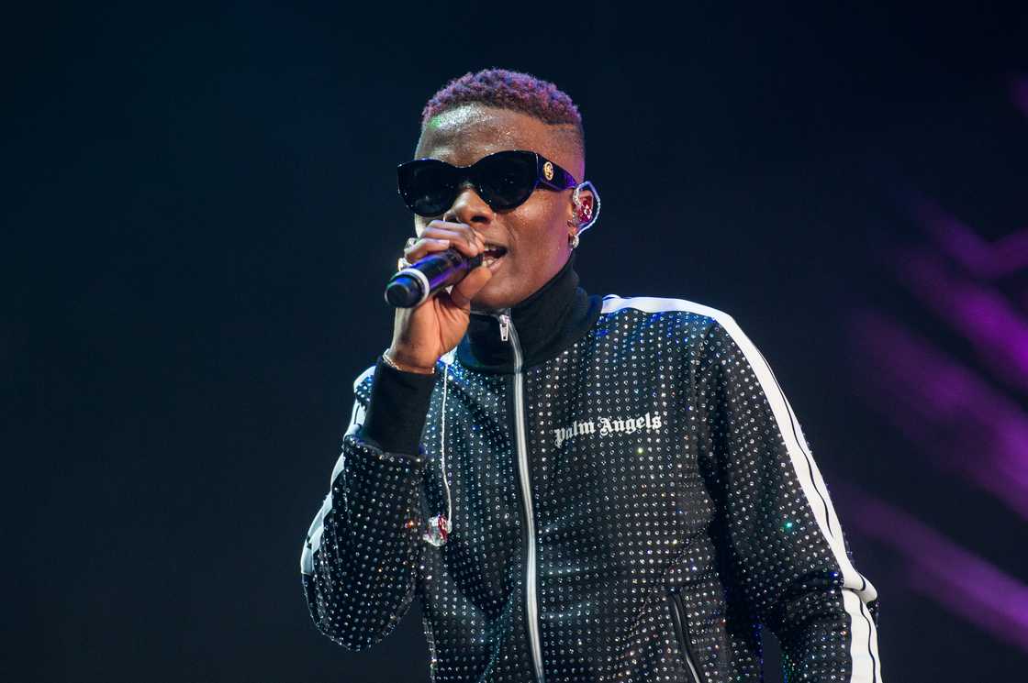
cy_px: 342
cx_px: 514
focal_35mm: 200
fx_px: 5707
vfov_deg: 6.9
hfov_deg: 10.3
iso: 1600
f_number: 2.8
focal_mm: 200
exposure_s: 1/250
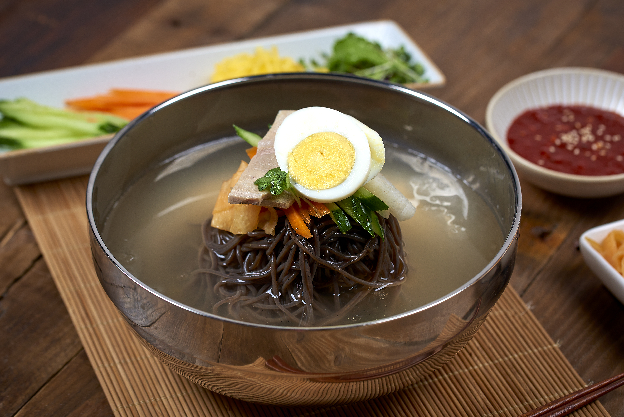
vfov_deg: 15.2
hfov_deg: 22.6
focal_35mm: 90
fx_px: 1560
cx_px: 312
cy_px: 208
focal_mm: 90
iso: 125
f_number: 5.6
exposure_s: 1/160
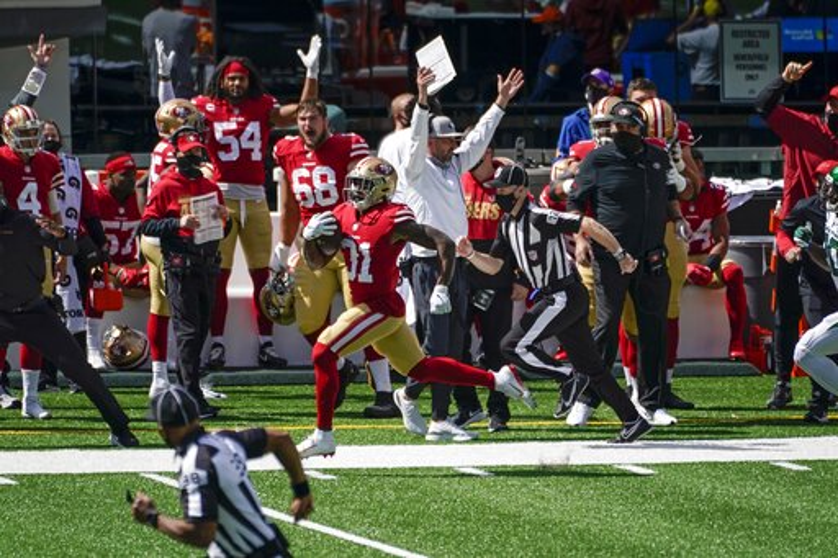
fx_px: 13031
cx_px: 419
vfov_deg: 2.5
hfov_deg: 3.7
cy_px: 279
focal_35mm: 560
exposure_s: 1/2500
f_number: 8
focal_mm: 560
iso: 800
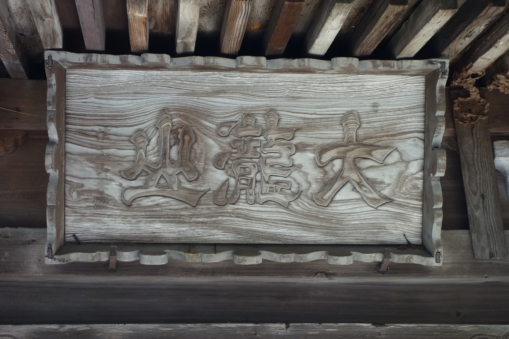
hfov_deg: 22.9
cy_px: 170
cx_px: 254
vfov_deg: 15.4
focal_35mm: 89
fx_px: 1258
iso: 320
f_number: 4.5
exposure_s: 1/100
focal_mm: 33.2
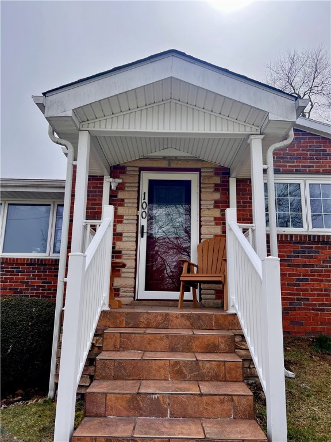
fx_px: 331
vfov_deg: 67.3
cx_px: 166
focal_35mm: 26
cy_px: 221
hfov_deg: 53.1
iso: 50
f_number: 1.5
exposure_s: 1/3831
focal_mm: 5.7
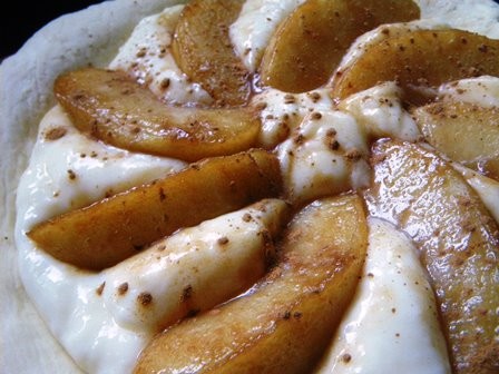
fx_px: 490
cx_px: 250
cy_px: 187
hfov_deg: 54.0
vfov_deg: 41.8
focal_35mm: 34
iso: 640
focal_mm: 6.1
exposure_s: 1/50
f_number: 3.8
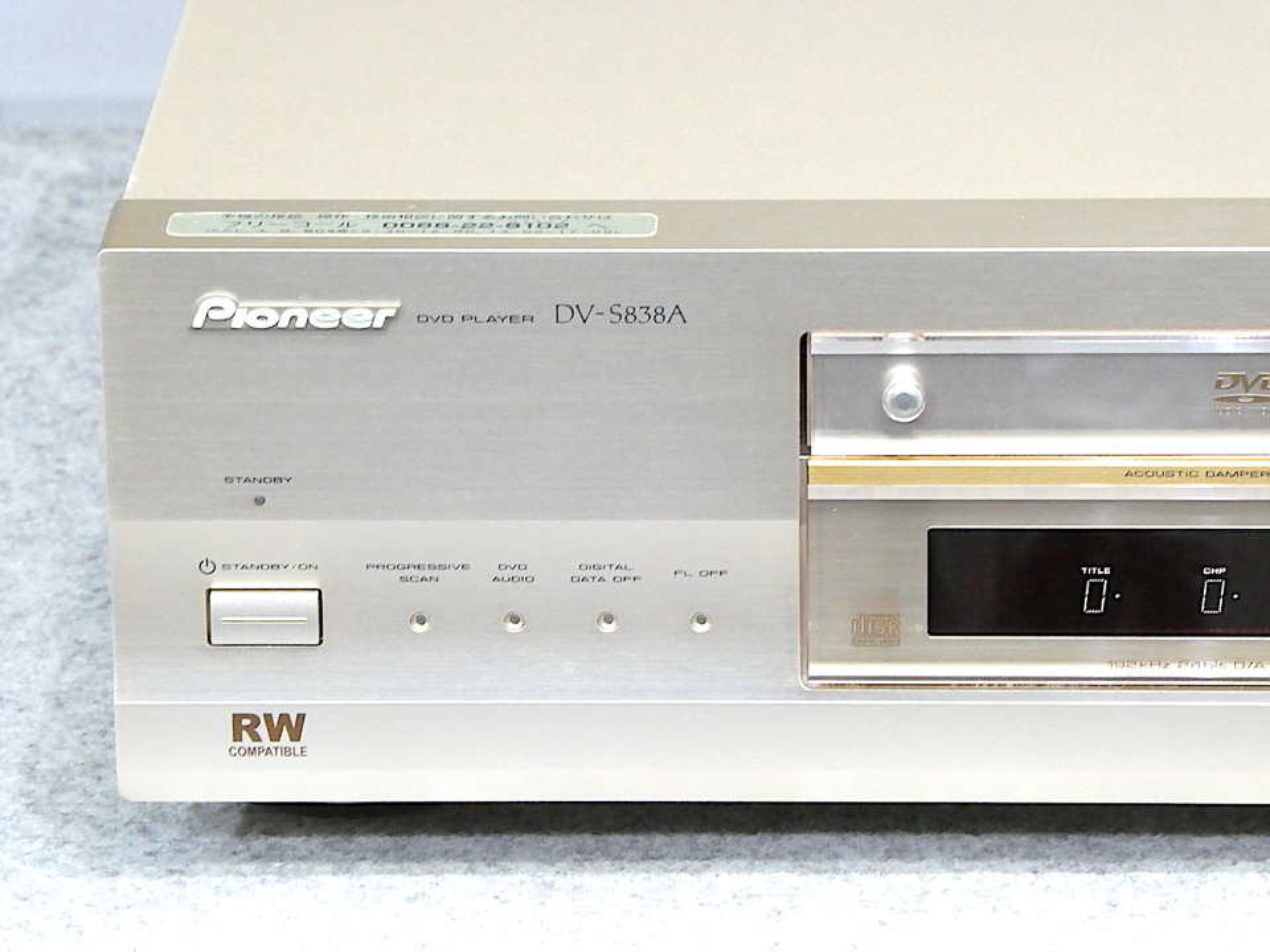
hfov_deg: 11.5
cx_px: 635
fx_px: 6310
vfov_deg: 8.6
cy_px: 476
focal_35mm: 172
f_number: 7.1
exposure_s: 1/13
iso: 1600
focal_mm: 30.9
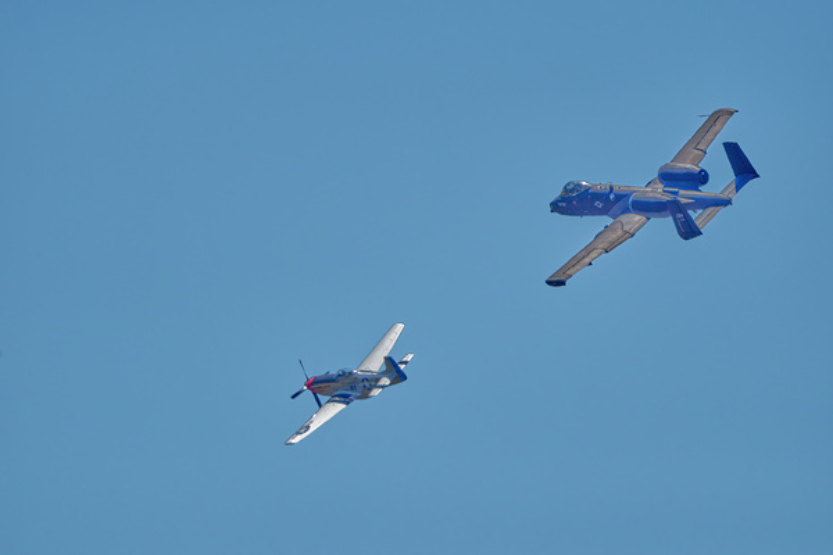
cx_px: 416
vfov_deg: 1.5
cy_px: 278
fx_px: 20823
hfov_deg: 2.3
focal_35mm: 900
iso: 160
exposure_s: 1/4000
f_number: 6.3
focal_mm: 600
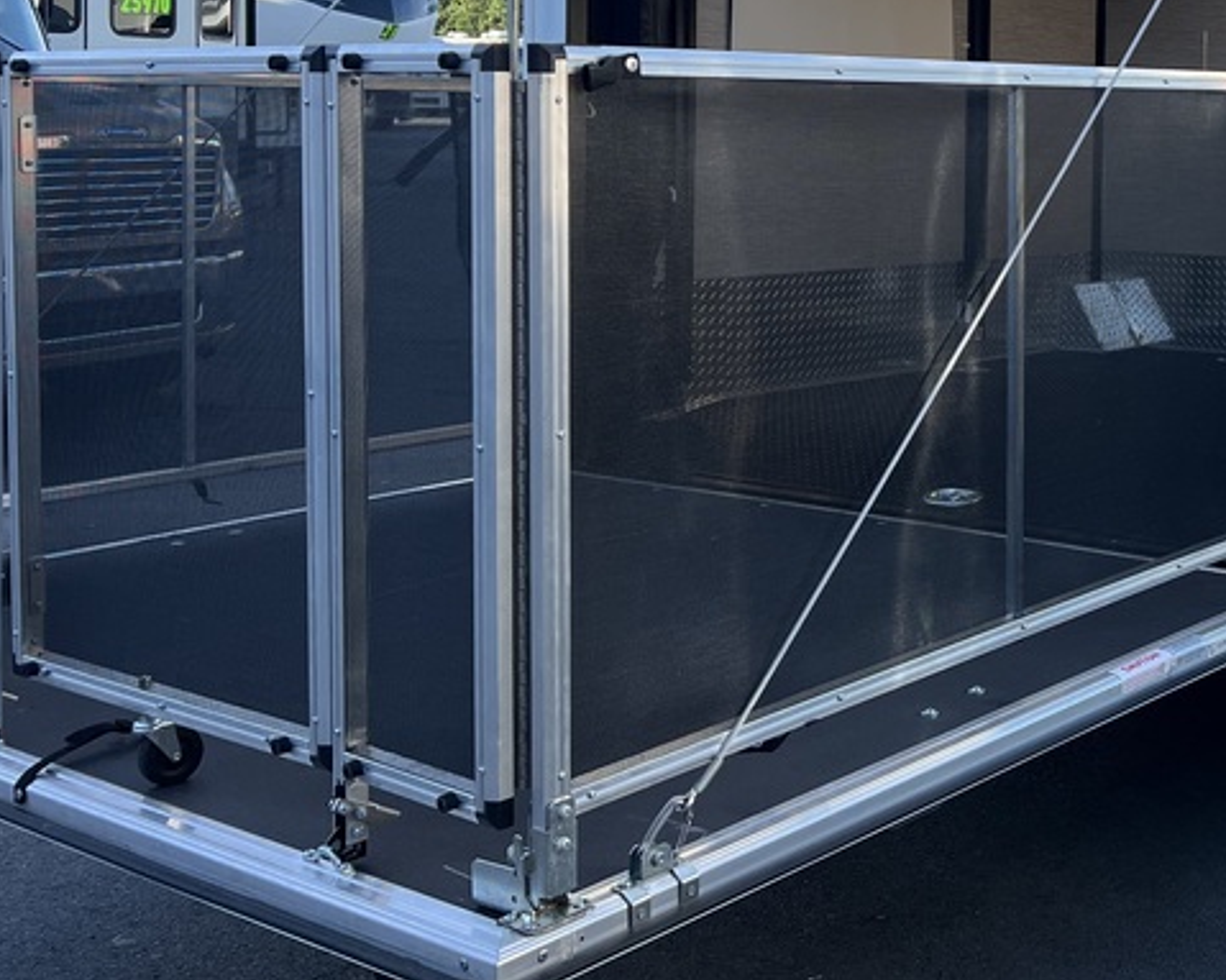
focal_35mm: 53
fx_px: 1923
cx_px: 1170
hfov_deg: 33.0
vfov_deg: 27.9
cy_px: 166
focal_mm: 5.7
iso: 50
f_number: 1.5
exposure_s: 1/1468
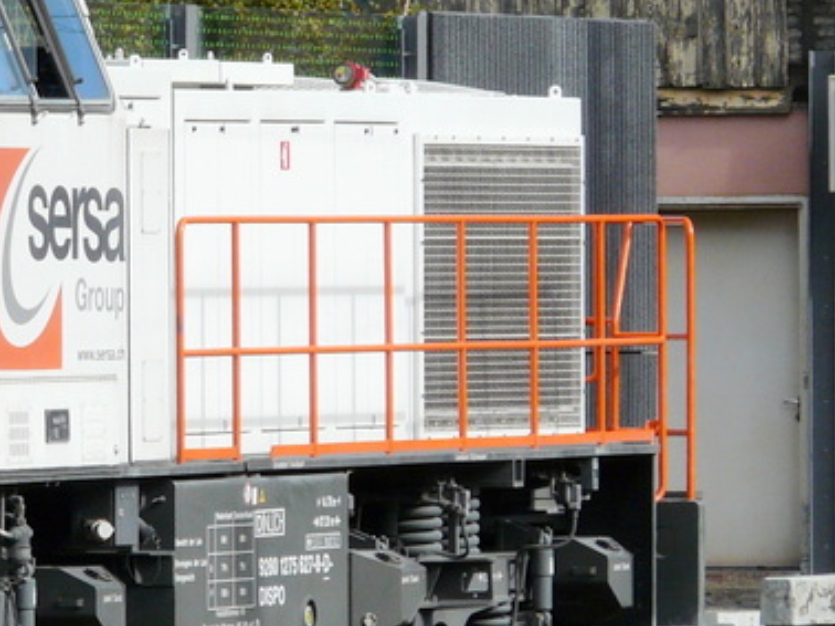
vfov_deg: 2.1
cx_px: -146
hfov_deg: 2.9
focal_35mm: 691
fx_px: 16658
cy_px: 212
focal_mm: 42.9
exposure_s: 1/400
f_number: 5.6
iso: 100
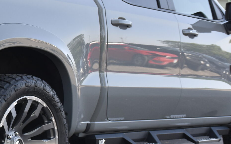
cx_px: -8
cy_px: 59
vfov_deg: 11.1
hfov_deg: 17.2
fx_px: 743
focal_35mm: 118
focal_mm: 28
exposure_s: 1/160
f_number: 6.3
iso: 200
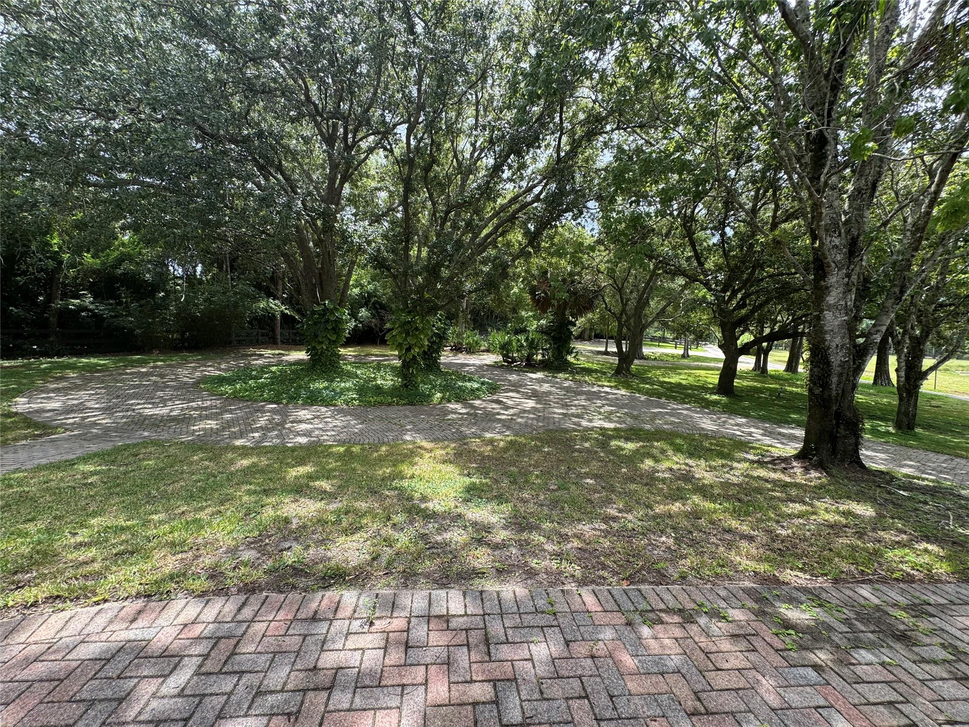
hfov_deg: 102.1
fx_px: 392
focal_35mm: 14
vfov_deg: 85.7
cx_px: 484
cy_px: 364
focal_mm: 2.22
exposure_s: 1/340
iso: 40
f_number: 2.2
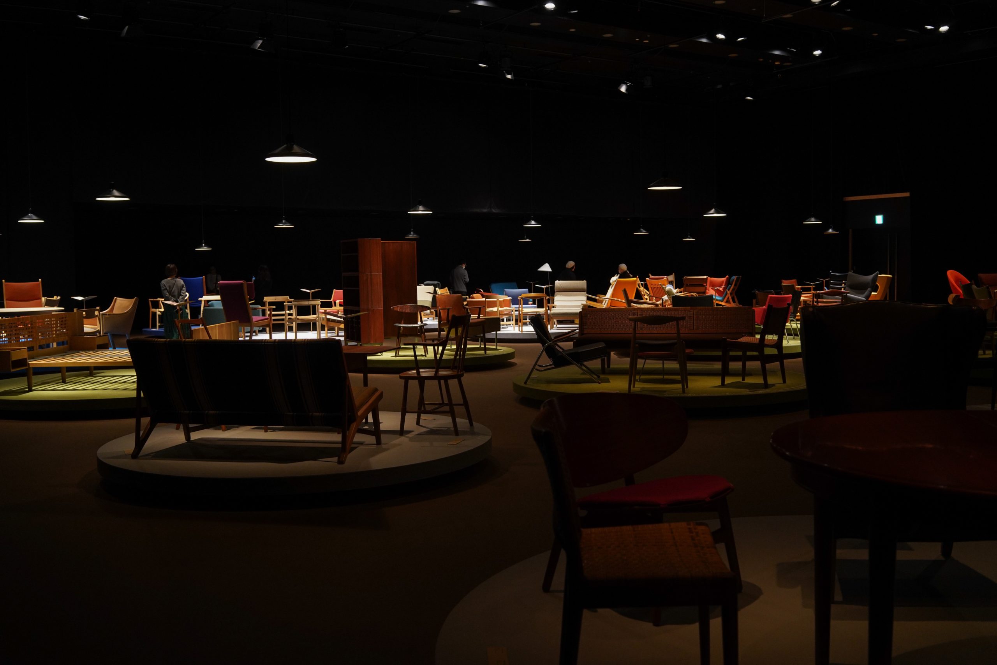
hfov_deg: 54.4
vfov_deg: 37.9
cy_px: 332
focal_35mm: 35
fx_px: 969
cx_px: 498
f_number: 5
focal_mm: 35
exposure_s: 1/50
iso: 1600
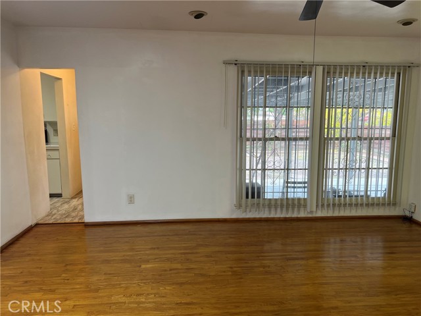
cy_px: 158
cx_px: 210
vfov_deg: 53.1
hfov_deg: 67.3
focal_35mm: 26
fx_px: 316
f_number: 1.5
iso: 80
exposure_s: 1/60
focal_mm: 5.7
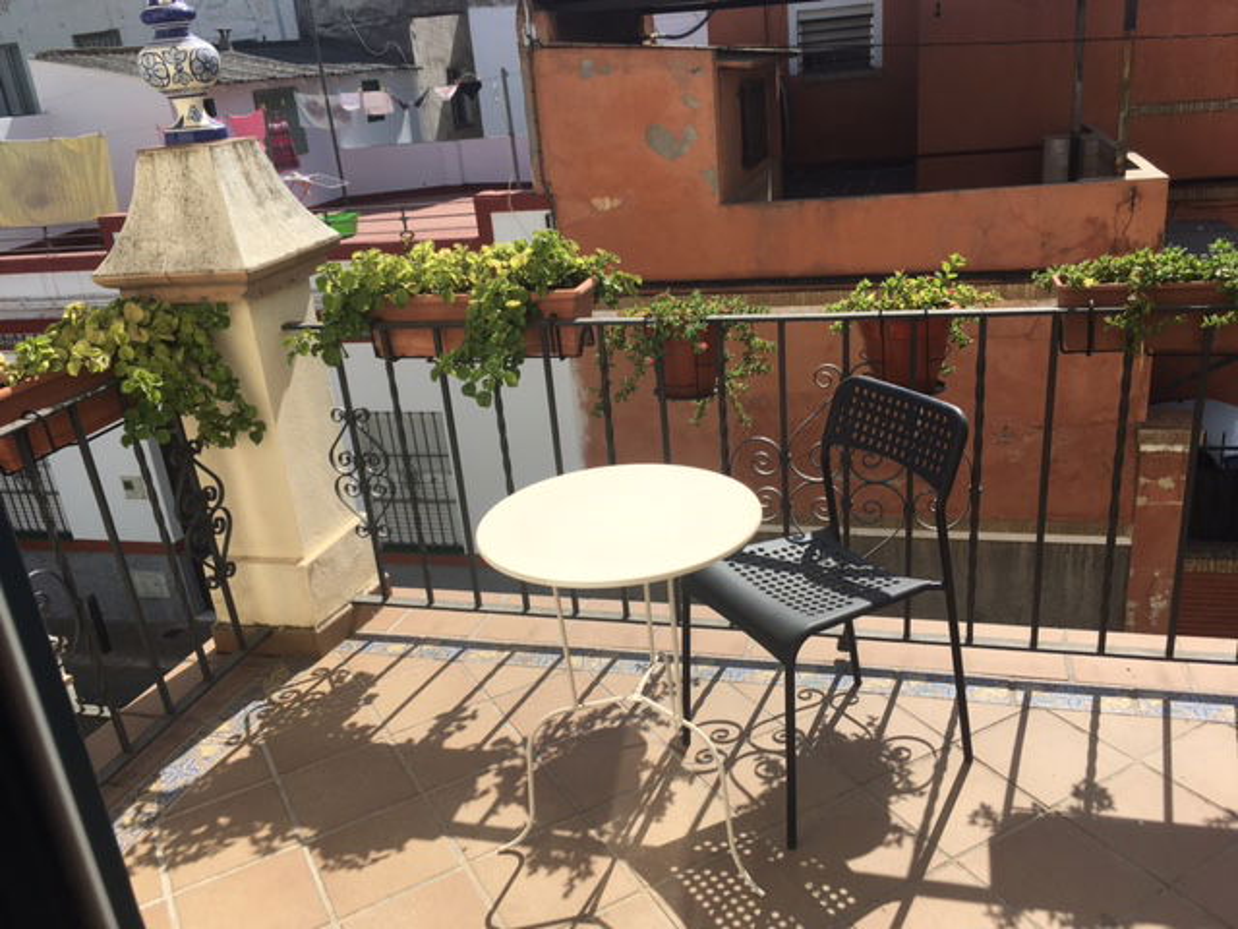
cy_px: 464
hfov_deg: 61.7
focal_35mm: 29
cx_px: 619
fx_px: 1037
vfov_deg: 48.2
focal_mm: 4.15
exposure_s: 1/1709
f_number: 2.2
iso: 25
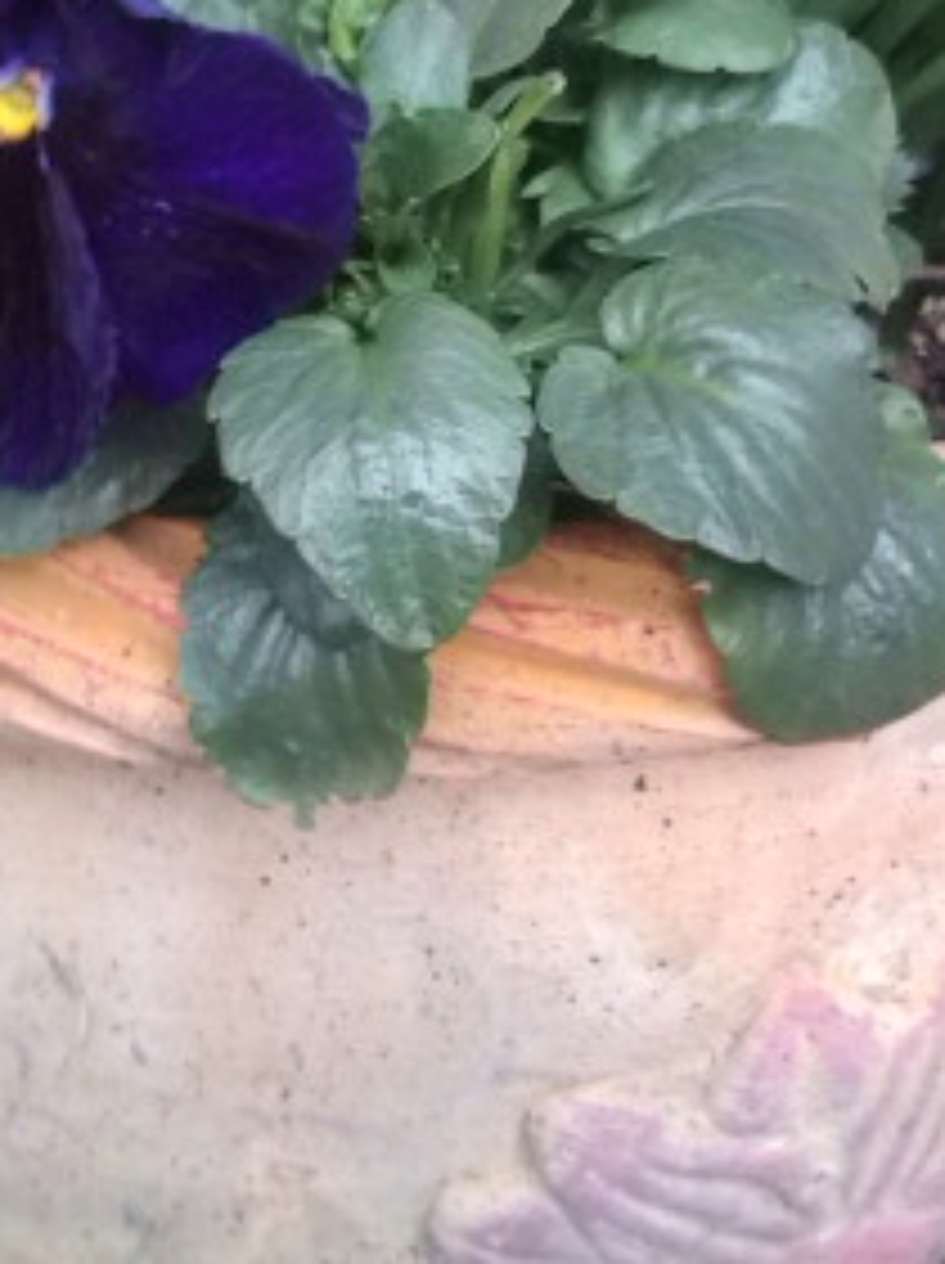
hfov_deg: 20.1
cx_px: 387
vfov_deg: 26.3
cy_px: 274
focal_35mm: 73
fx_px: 2663
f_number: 2.8
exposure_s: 1/20
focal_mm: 3.3
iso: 108
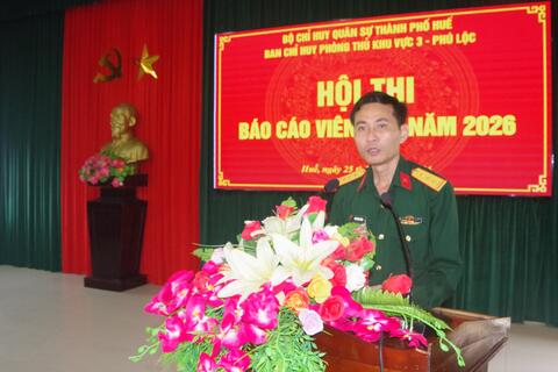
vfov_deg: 47.9
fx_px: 418
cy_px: 186
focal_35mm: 27
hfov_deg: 67.4
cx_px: 279
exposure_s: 1/125
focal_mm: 18
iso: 3200
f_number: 8
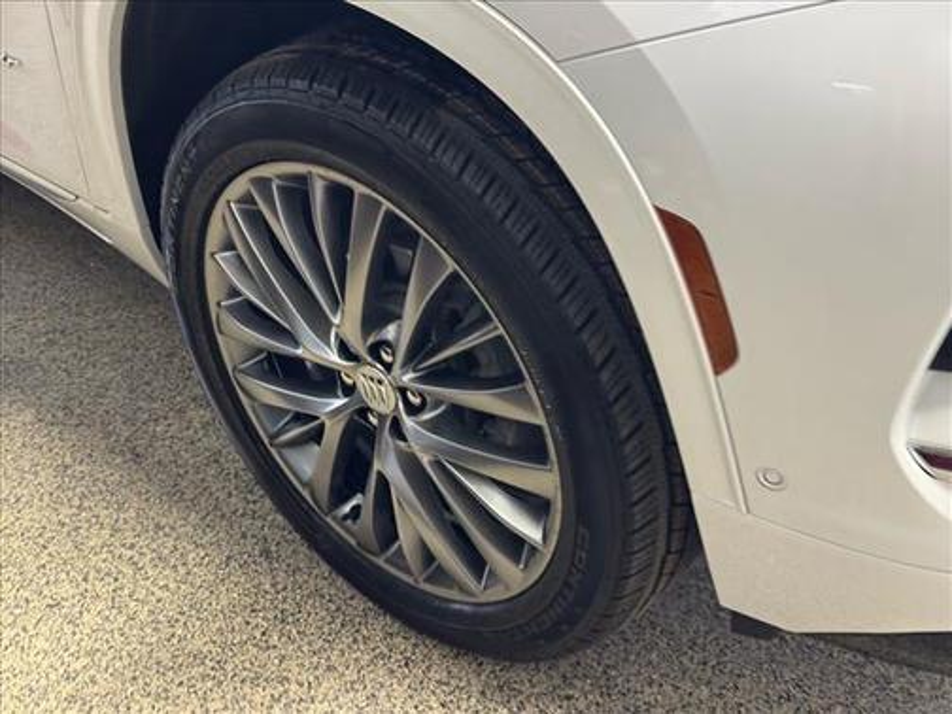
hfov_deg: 39.7
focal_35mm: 48
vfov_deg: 30.3
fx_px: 1320
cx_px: 476
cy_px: 357
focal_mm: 6.76
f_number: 1.78
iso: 250
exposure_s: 1/40
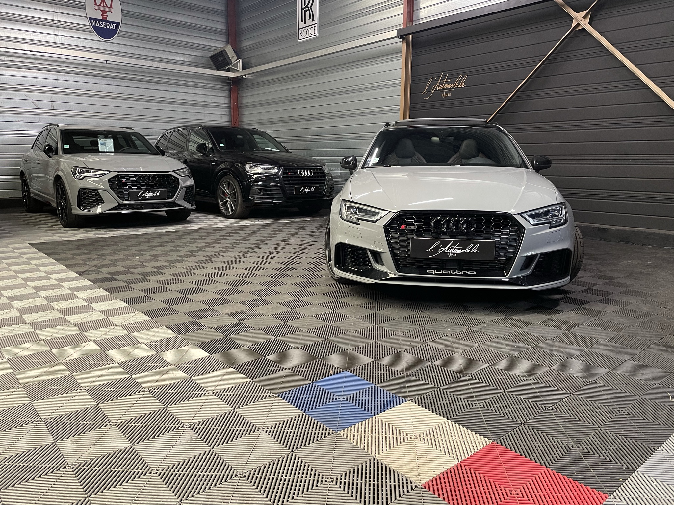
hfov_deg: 67.3
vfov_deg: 53.1
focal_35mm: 26
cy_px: 252
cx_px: 337
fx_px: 506
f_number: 1.6
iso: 250
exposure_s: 1/50
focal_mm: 4.2
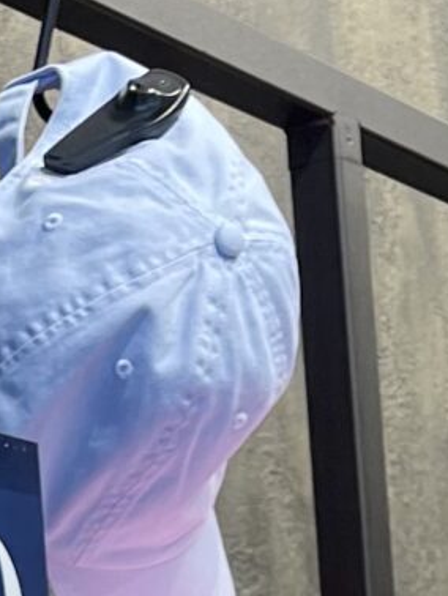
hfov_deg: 8.2
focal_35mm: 176
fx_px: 3034
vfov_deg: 10.7
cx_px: -265
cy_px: 974
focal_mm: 5.1
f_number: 1.6
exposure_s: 1/100
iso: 64
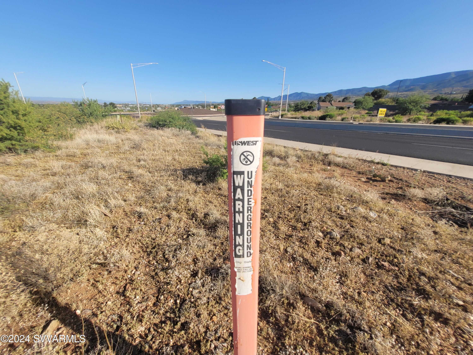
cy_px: 178
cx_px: 236
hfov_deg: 106.2
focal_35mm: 13
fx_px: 178
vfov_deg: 89.9
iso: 40
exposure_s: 1/1269
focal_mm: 1.74
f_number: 2.2
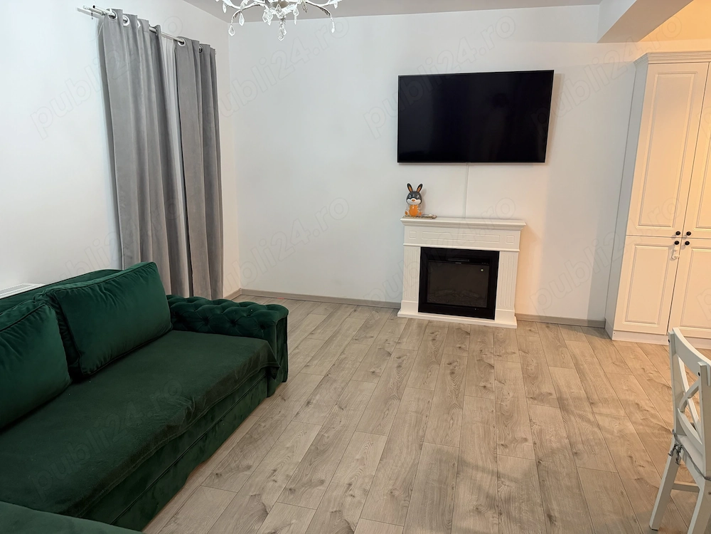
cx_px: 356
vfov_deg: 56.8
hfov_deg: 71.6
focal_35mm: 24
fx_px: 493
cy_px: 267
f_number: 1.78
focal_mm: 6.76
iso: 400
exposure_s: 1/50
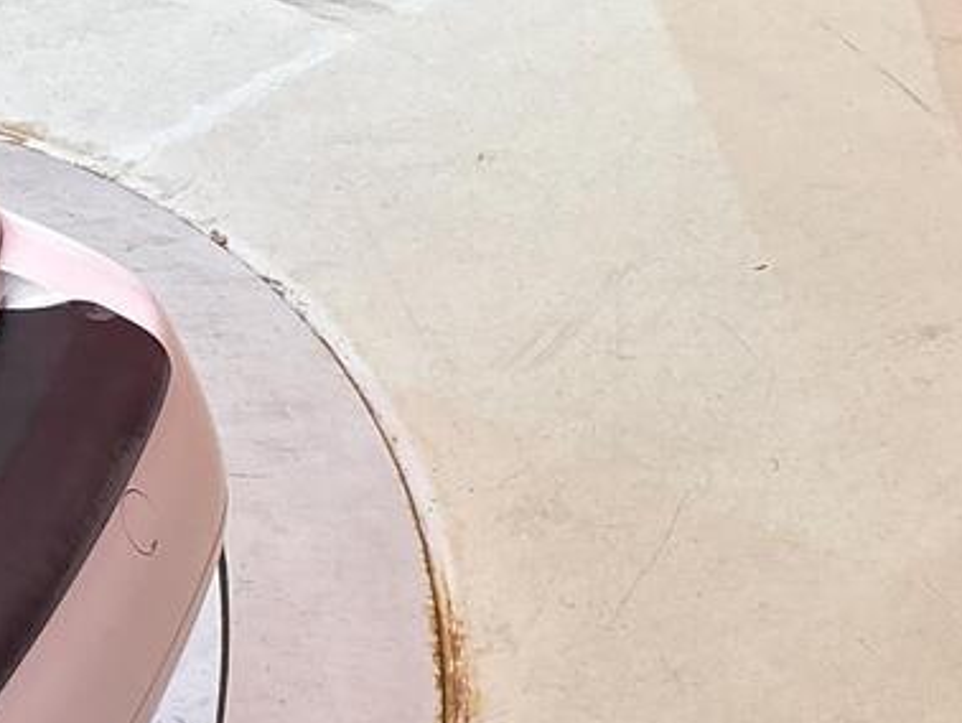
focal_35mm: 99
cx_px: 1736
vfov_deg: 13.8
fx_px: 2753
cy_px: 1161
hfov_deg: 16.5
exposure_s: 1/50
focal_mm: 5.96
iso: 125
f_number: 1.6
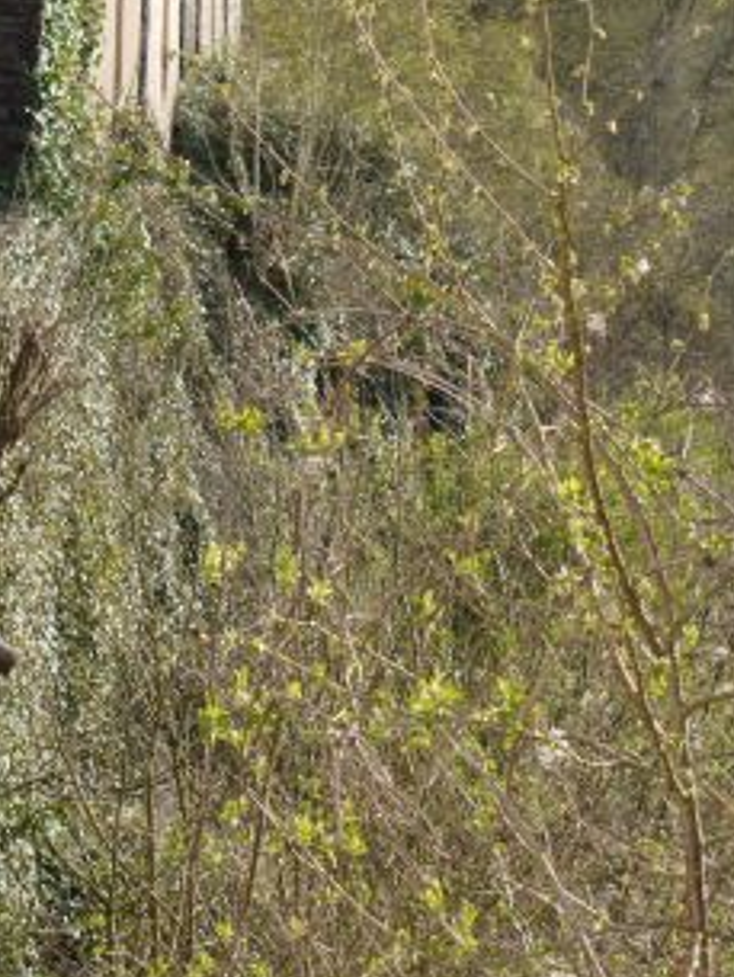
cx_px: 151
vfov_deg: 16.4
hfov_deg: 12.5
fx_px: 3334
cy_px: 70
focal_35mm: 118
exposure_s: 1/200
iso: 100
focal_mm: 30
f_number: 5.6
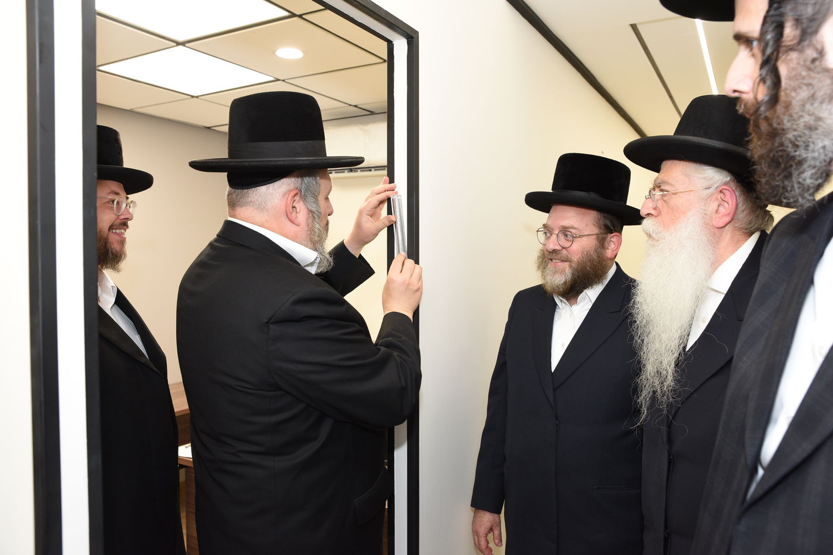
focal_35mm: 29
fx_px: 671
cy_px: 278
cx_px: 416
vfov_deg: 45.0
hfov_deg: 63.7
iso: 1250
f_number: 4.5
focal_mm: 29
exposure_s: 1/125
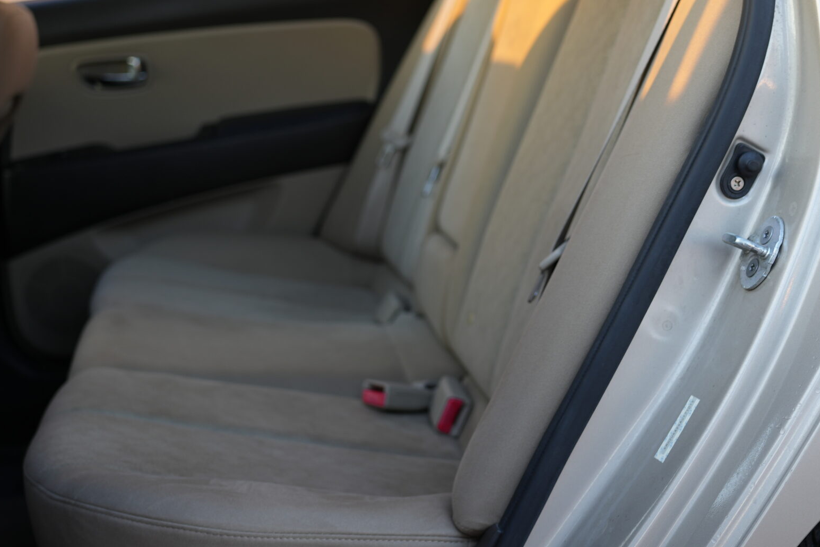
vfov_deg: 23.3
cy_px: 190
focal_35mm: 58
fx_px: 1321
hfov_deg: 34.3
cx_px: 513
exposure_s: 1/40
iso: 100
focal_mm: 35
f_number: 2.8
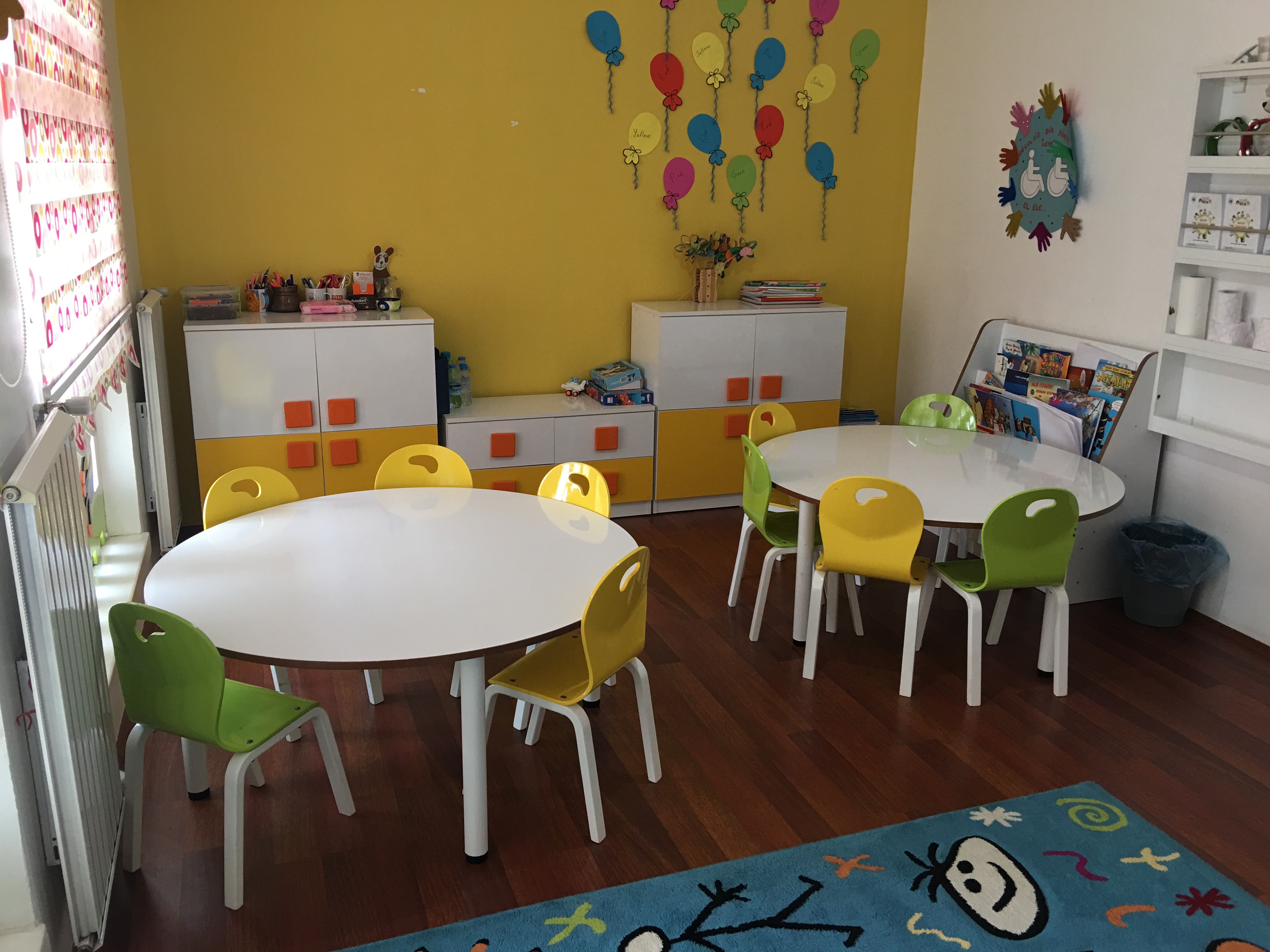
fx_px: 1064
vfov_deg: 48.2
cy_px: 476
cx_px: 635
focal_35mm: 29
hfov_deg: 61.7
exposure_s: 1/17
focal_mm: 4.15
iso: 40
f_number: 2.2
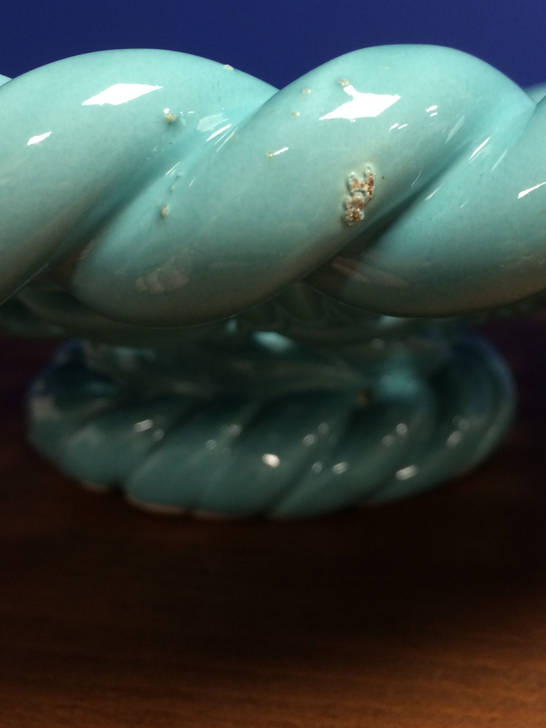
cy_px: 221
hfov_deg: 34.3
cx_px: 320
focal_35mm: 42
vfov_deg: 43.9
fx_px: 883
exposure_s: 1/33
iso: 125
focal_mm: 4.15
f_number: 2.2
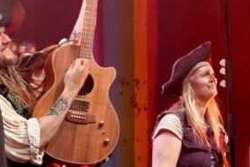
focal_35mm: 238
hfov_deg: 8.6
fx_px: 1654
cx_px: 12
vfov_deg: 5.8
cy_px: 121
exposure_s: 1/160
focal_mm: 56
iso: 4000
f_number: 4.5
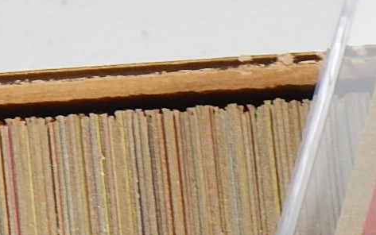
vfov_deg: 7.5
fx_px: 1763
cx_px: 530
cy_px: 392
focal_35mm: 172
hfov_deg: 11.7
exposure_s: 1/30
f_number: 3.7
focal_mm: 8.6
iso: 400
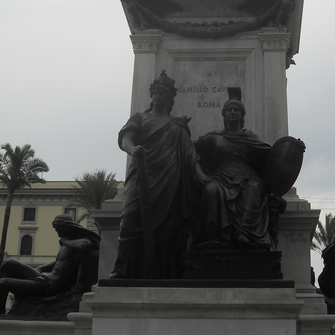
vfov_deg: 24.9
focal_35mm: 68
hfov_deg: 25.2
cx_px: 219
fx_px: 745
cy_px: 66
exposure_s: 1/558
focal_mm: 7.8
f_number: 4.5
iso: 80
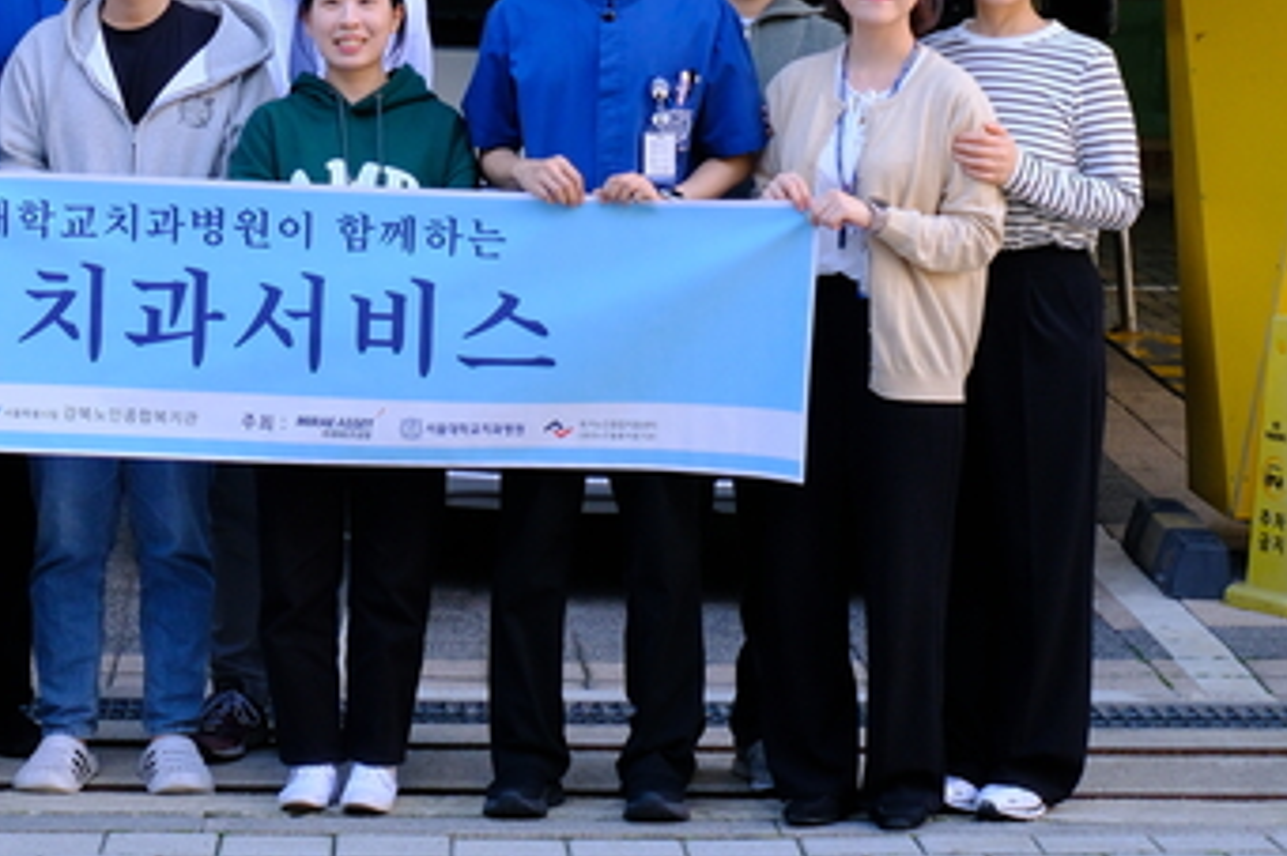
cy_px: 72
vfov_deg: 10.2
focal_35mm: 133
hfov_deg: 15.2
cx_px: 79
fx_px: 4752
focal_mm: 42
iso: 1250
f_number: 5.6
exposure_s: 1/250
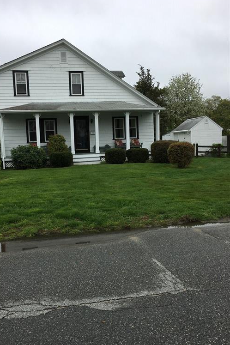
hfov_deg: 42.2
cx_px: 97
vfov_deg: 60.3
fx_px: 297
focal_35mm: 31
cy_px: 170
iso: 25
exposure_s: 1/601
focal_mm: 4.15
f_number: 2.2
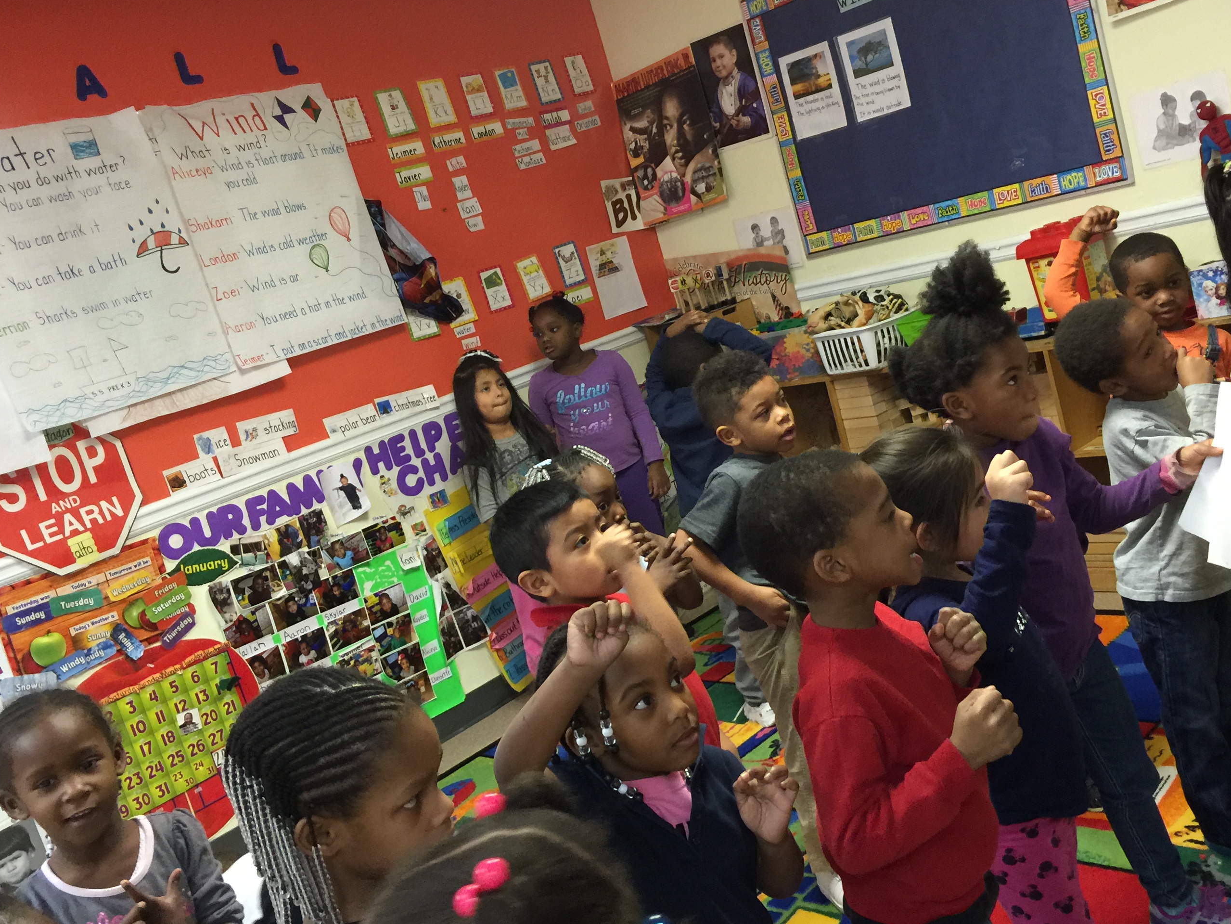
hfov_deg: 50.1
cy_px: 448
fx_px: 1316
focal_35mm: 37
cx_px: 678
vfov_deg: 38.7
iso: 100
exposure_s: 1/15
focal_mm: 4.15
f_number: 2.2
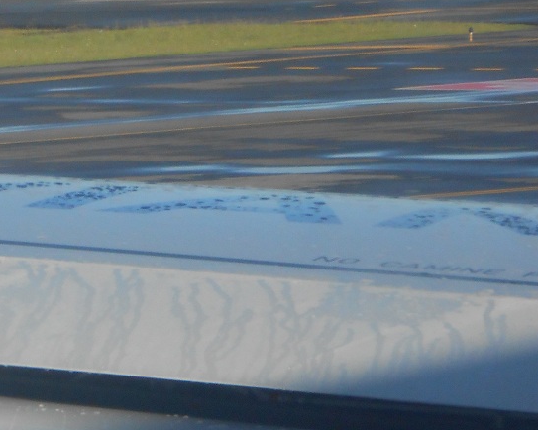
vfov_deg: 4.0
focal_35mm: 388
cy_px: 40
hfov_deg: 5.0
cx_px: 65
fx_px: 6176
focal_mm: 27.6
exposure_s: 1/500
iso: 200
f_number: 6.5
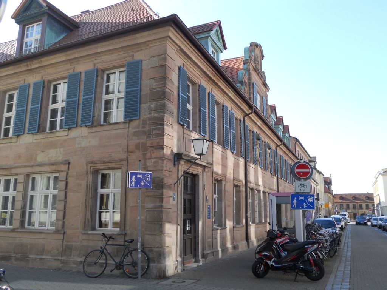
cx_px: 194
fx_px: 358
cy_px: 145
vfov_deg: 44.2
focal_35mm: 32
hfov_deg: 56.8
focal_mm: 5.8
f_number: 3.5
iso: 80
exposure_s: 1/250
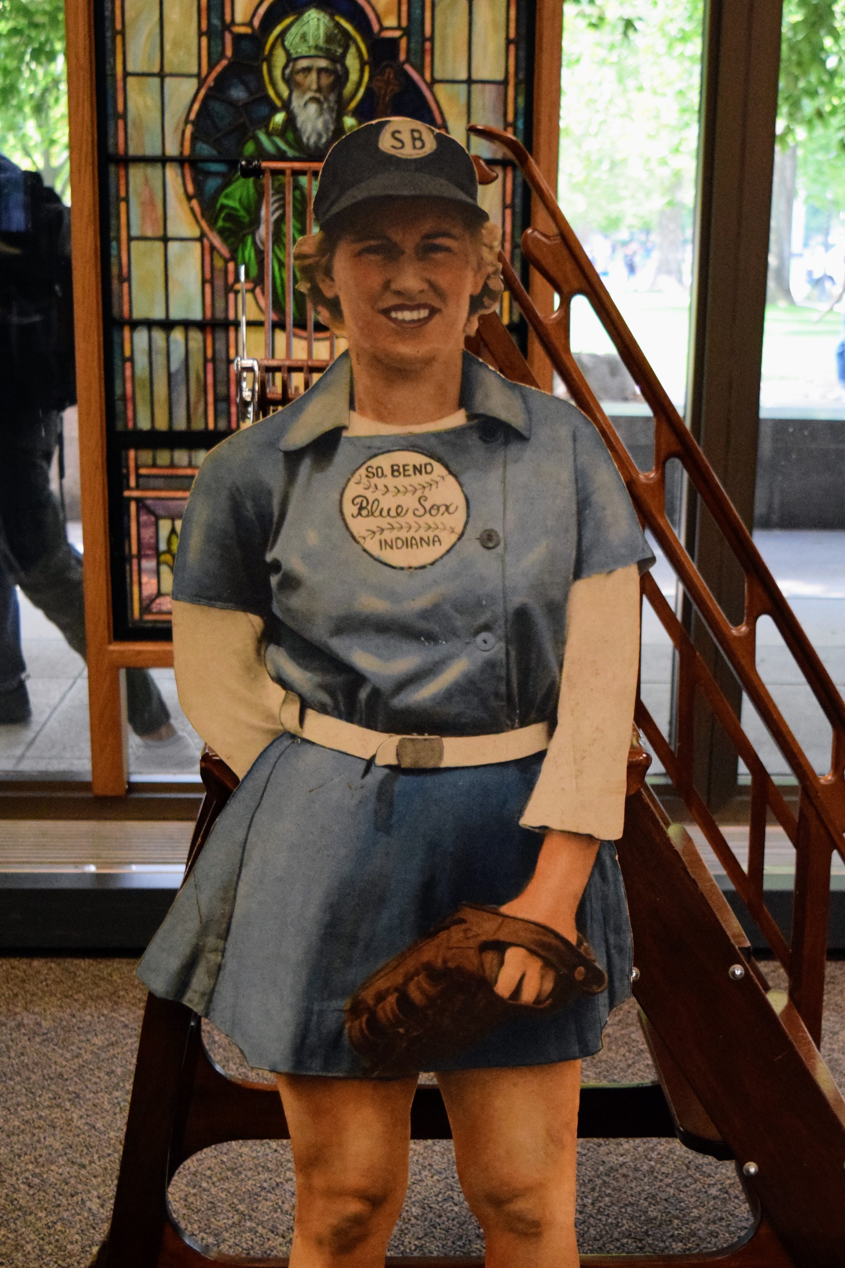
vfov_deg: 34.9
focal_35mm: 57
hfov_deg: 23.9
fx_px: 1996
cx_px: 515
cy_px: 852
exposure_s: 1/200
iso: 3200
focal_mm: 27
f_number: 4
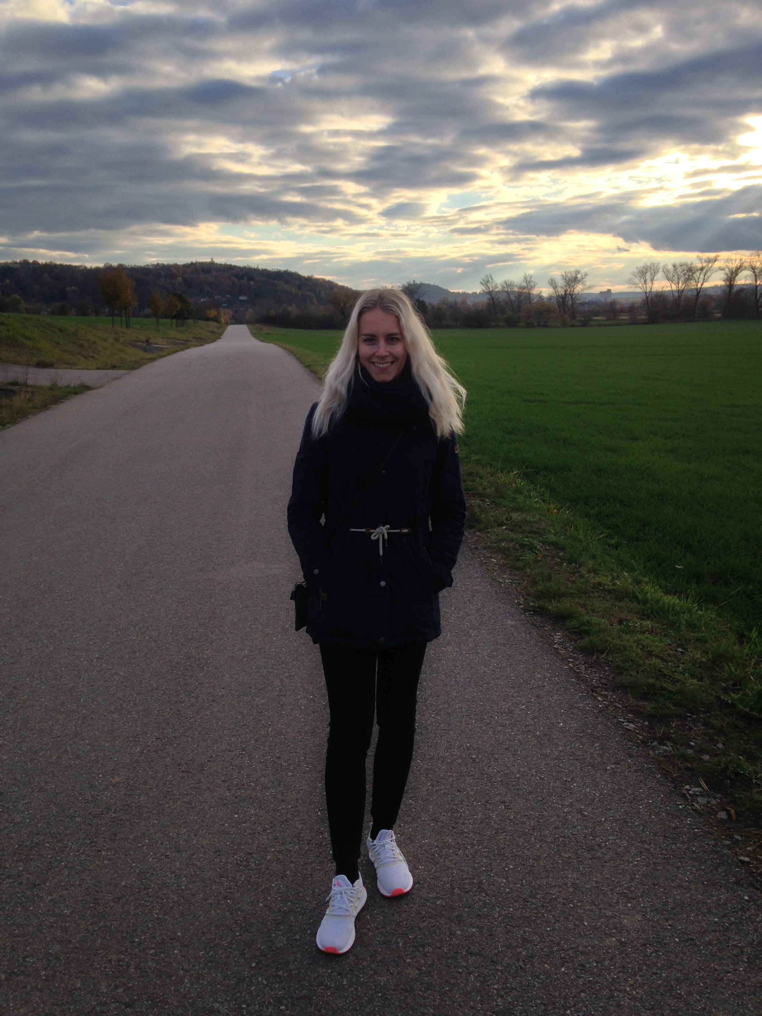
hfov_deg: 42.9
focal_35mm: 33
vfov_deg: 55.4
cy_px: 508
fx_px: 969
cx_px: 381
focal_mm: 4.12
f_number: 2.4
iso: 50
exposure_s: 1/609
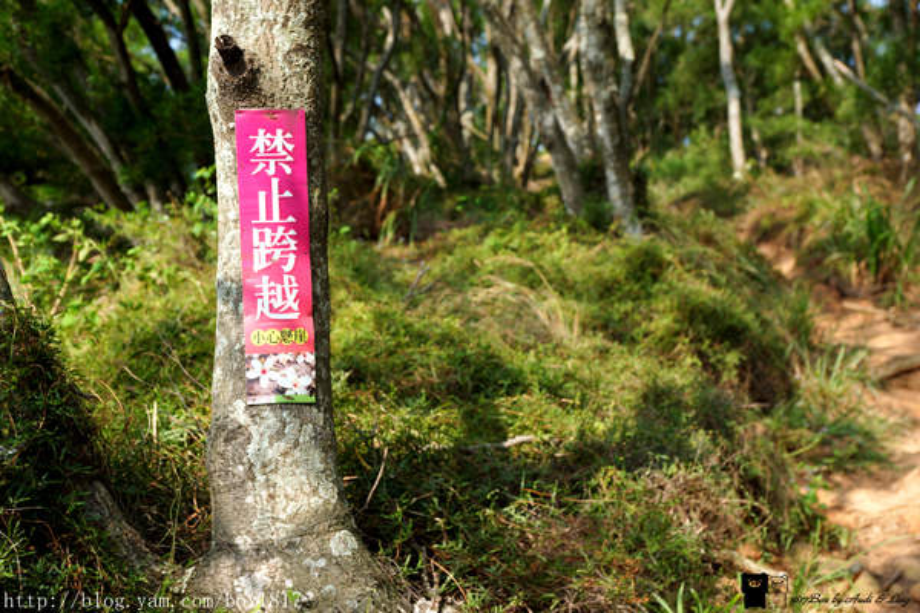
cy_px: 306
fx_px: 1342
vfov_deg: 25.8
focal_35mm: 52
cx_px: 460
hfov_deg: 37.9
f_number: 4
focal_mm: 35
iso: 100
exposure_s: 1/125
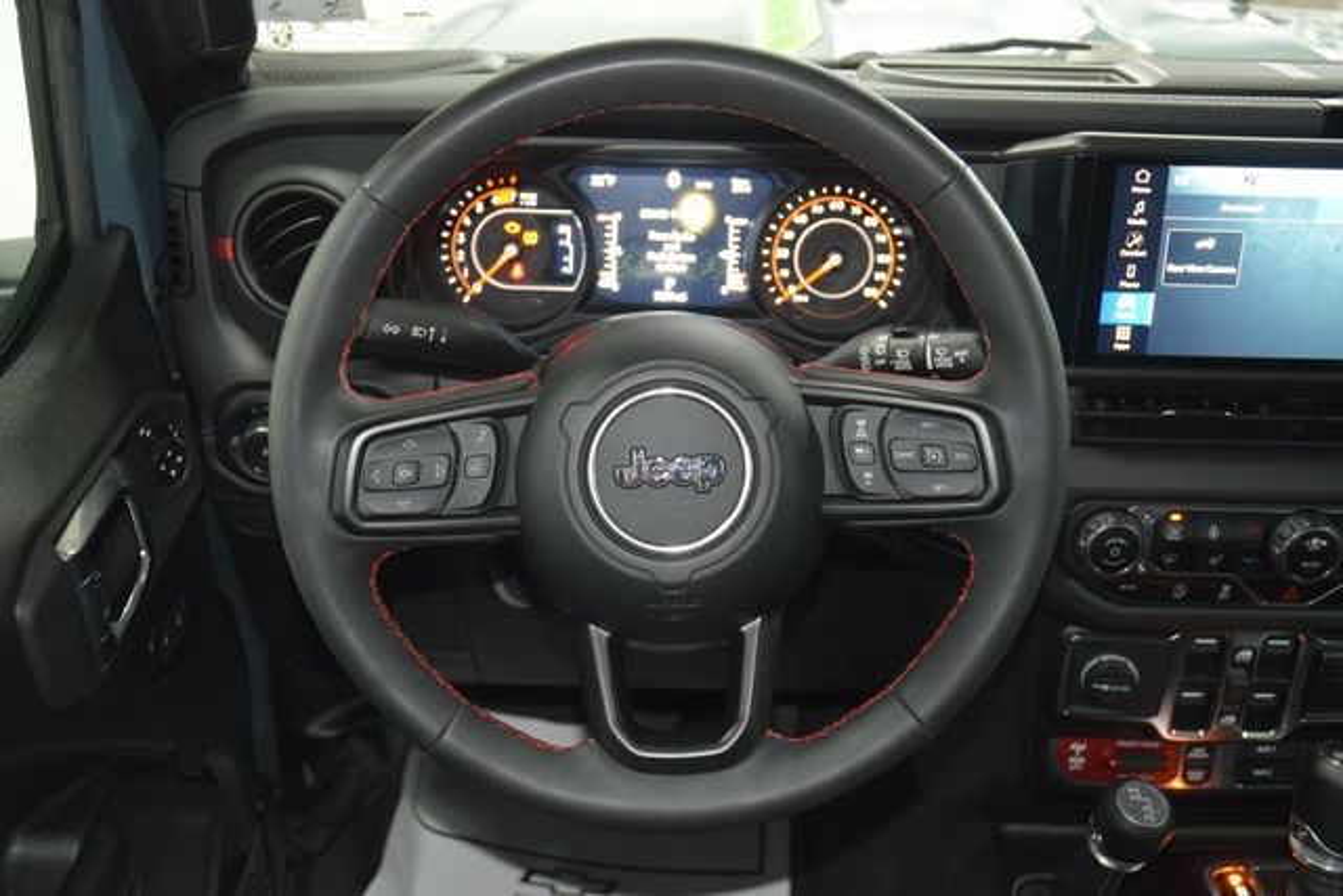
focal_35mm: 40
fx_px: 1511
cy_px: 448
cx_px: 672
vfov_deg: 33.0
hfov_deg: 47.9
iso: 1800
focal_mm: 27
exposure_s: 1/25
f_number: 3.8
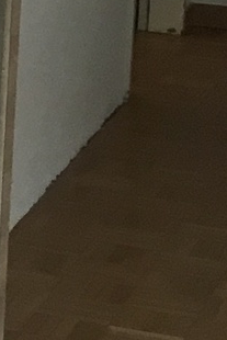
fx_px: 2352
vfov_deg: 8.1
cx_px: -1100
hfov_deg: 4.4
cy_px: -133
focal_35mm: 249
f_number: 2.2
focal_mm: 4.15
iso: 80
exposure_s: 1/33
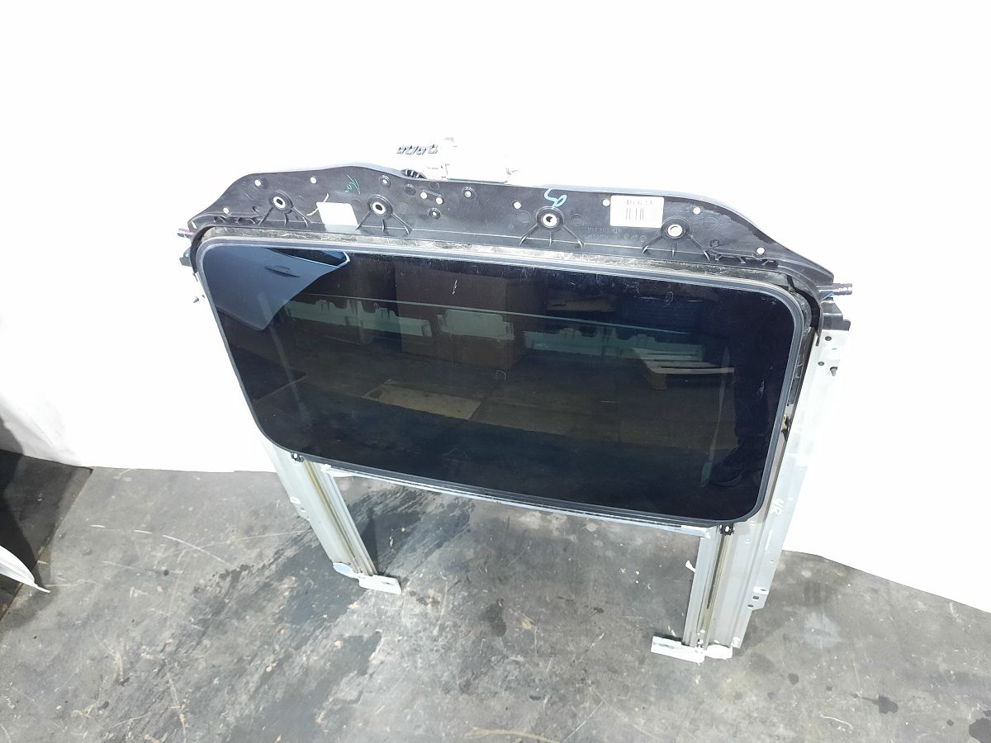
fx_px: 716
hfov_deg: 69.4
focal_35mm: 25
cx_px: 496
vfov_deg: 54.9
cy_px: 372
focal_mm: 4.6
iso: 500
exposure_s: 1/25
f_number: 2
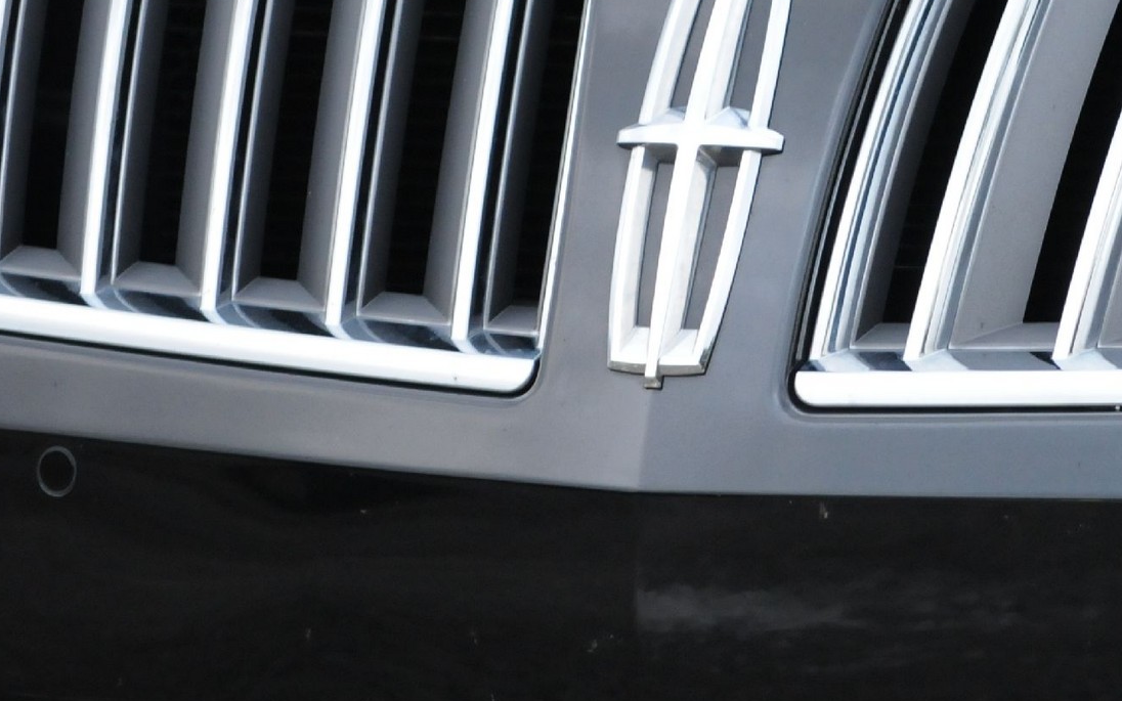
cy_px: 17
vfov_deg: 5.0
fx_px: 7986
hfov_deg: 8.0
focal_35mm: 261
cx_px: 895
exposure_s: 1/125
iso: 1000
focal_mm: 75
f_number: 4.2
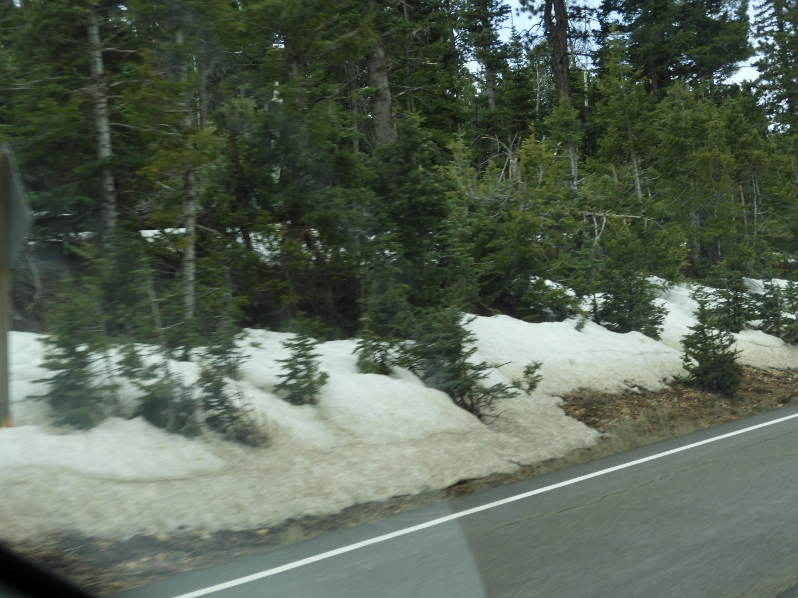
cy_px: 299
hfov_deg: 29.8
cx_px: 399
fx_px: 1498
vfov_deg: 22.6
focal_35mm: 65
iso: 100
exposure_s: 1/250
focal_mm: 11.6
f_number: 4.2
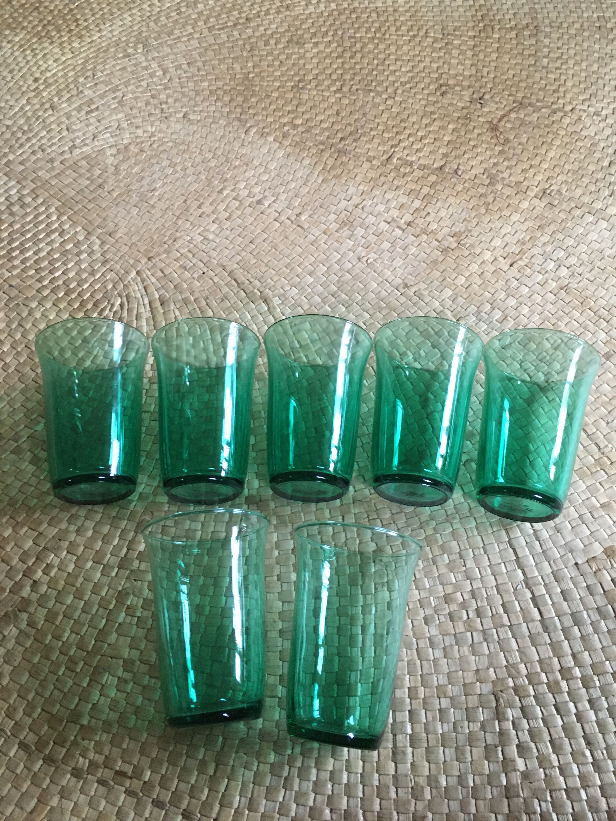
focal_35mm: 29
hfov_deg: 48.2
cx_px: 308
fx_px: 688
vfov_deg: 61.7
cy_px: 410
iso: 200
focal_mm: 4.15
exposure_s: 1/25
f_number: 2.2
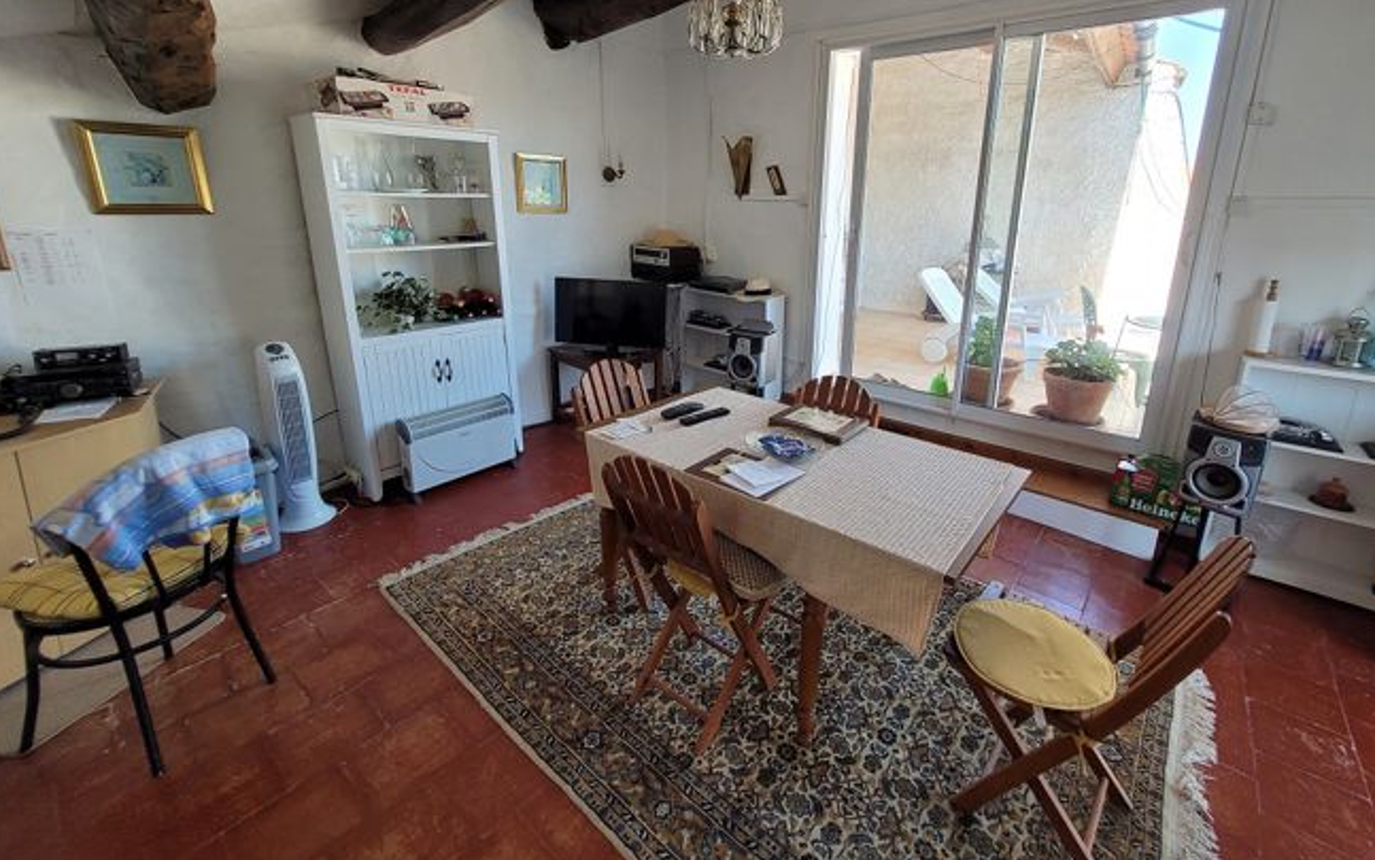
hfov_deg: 101.3
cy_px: 340
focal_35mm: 15
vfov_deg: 74.0
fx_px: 562
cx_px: 739
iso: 80
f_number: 2.2
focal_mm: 1.74
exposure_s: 1/100
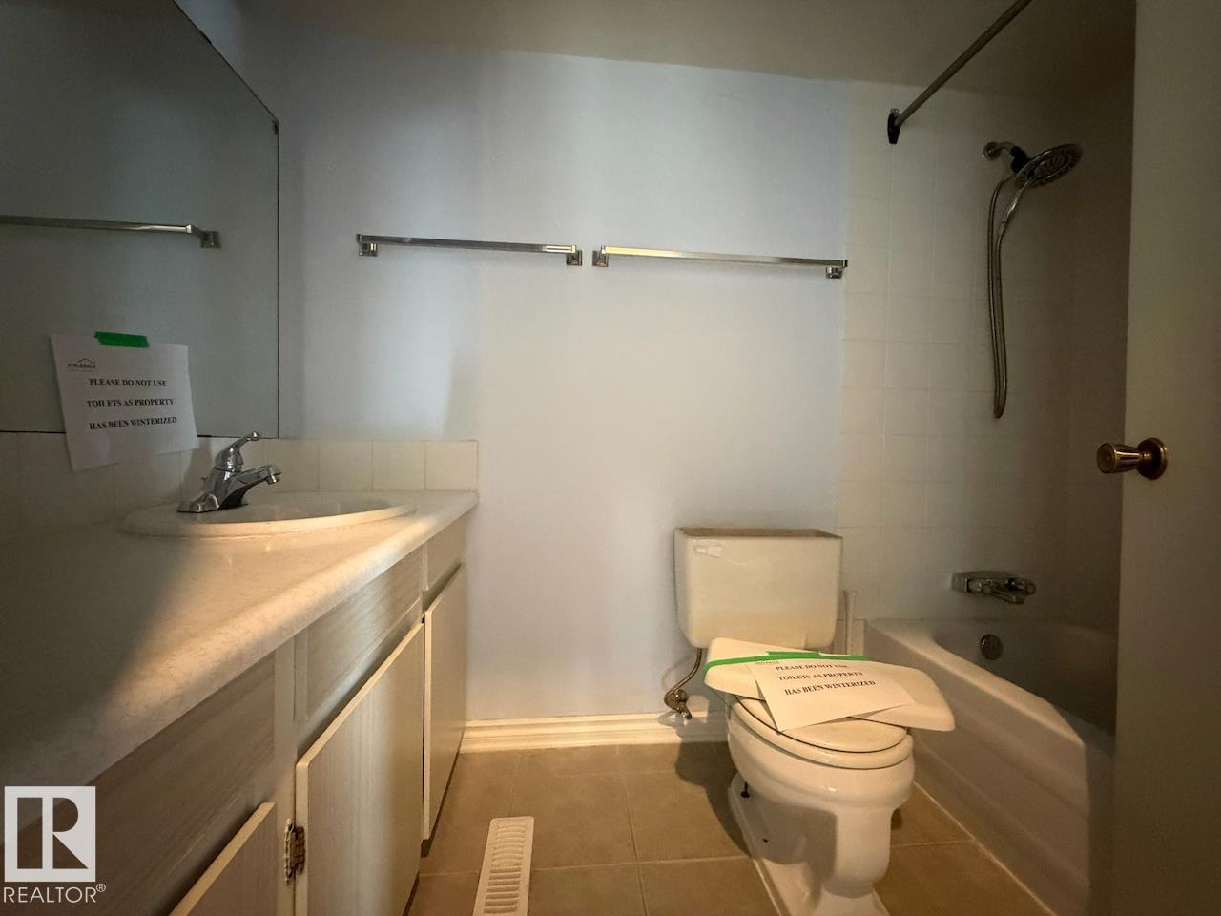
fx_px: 494
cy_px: 458
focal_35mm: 14
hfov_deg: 102.1
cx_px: 610
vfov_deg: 85.7
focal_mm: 2.22
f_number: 2.2
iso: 1250
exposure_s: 1/40
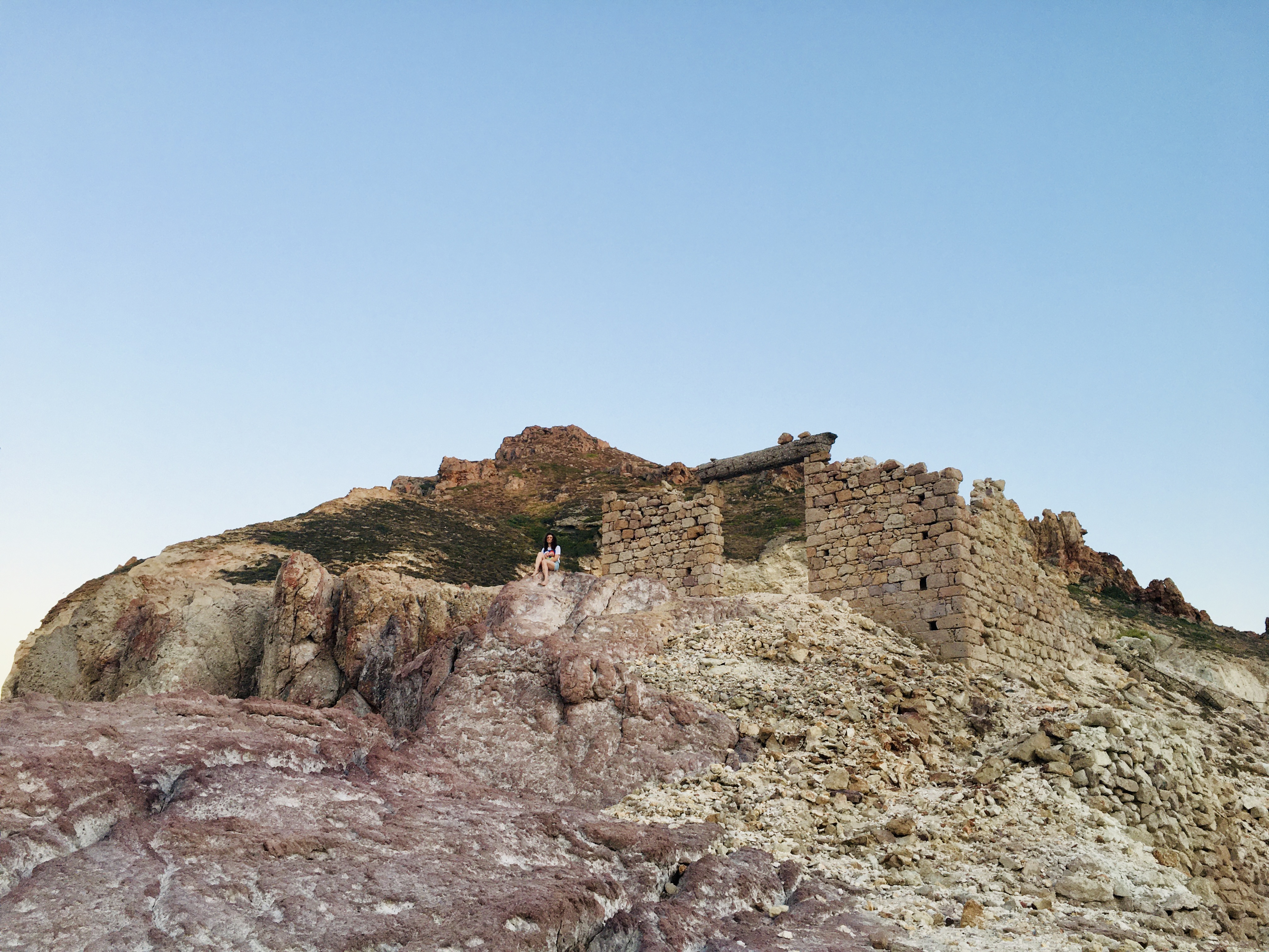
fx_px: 1063
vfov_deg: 48.2
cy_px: 476
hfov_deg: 61.7
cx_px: 634
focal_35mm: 29
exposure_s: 1/120
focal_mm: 4.15
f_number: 2.2
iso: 40
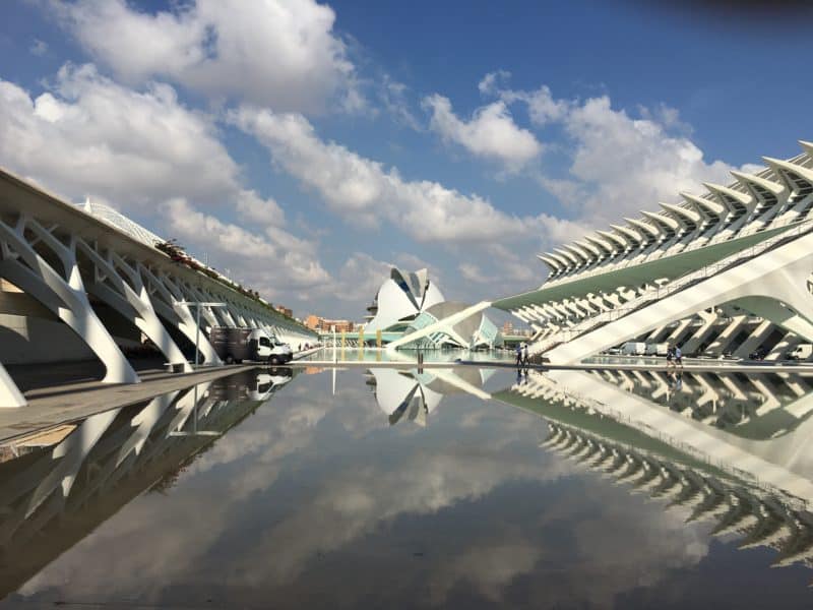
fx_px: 681
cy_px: 305
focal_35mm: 29
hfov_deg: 61.7
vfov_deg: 48.2
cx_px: 406
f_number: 2.2
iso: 25
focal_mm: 4.15
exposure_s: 1/3344
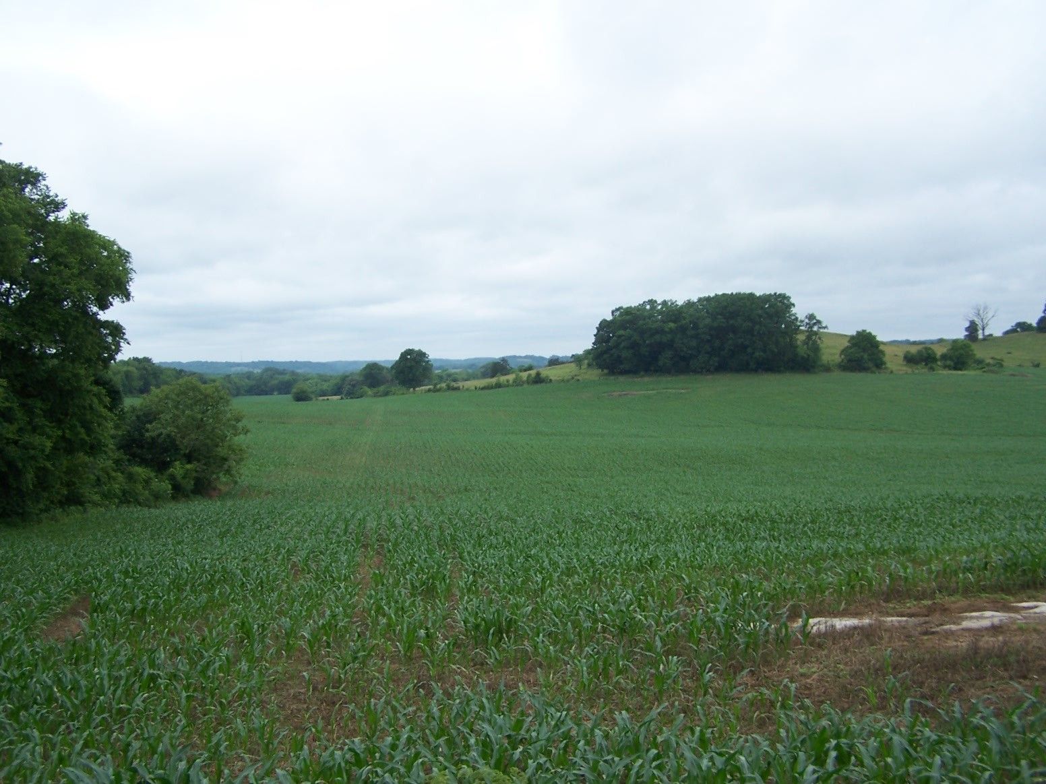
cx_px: 523
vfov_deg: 37.7
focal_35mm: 38
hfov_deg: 49.0
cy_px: 392
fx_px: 1148
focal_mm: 6.3
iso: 80
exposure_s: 1/640
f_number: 2.8
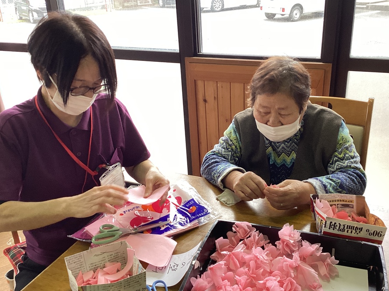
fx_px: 393
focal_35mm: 35
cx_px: 205
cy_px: 145
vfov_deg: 40.7
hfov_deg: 52.6
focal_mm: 3.3
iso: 80
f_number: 2.4
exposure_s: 1/60
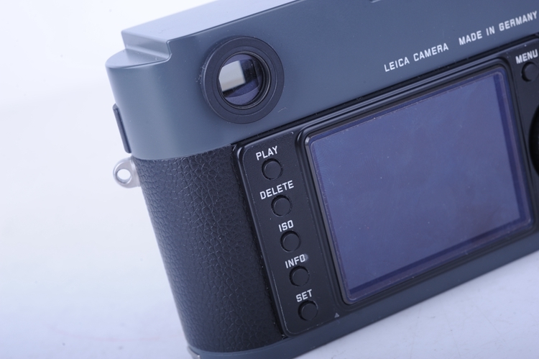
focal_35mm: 60
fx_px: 898
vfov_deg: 22.6
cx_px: 270
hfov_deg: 33.4
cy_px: 180
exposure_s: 1/200
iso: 200
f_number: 13
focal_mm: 60
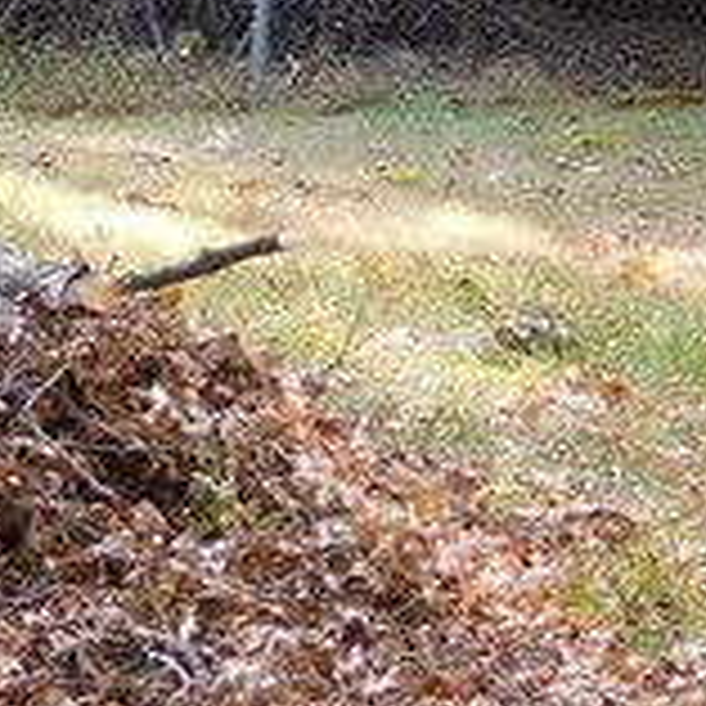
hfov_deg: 7.5
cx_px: -396
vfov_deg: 7.6
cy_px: 540
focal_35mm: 230
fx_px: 5307
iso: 125
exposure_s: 1/50
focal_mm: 7.1
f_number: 3.9
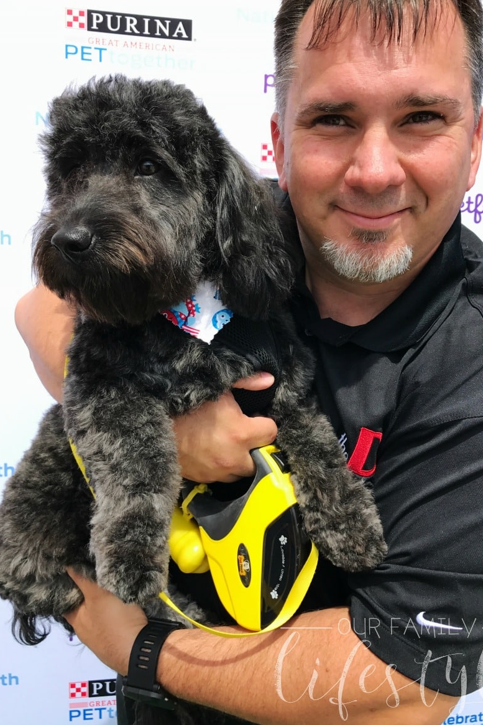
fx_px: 604
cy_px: 354
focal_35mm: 30
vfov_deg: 61.9
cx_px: 267
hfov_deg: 43.6
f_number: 1.8
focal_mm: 3.99
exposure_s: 1/1140
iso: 20
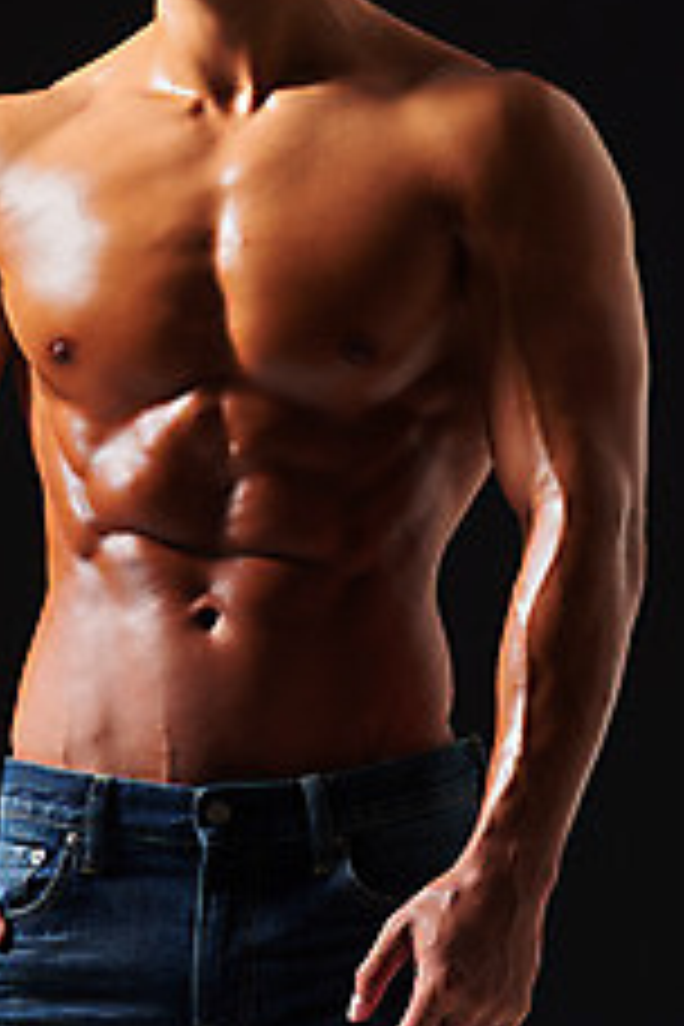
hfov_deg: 5.6
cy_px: 292
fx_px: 7010
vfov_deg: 8.4
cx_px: 160
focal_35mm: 246
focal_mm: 140
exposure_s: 1/125
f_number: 11
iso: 100
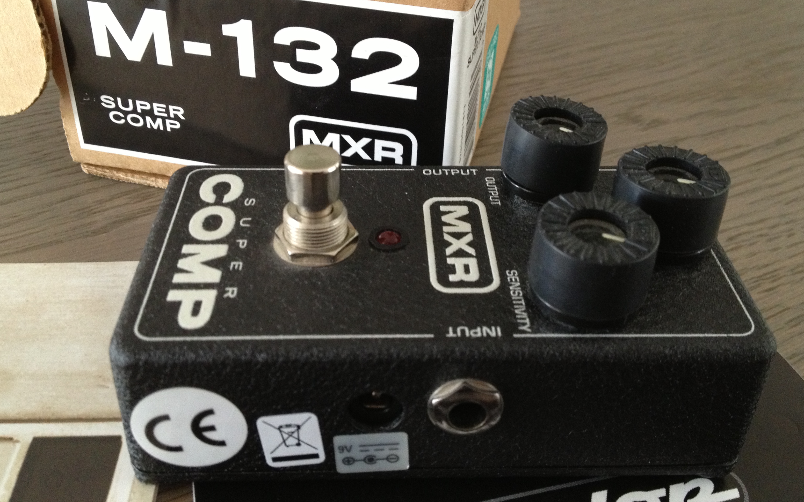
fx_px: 855
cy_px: 224
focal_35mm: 39
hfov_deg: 50.4
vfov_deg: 32.7
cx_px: 403
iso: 250
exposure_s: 1/20
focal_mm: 4.28
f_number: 2.4
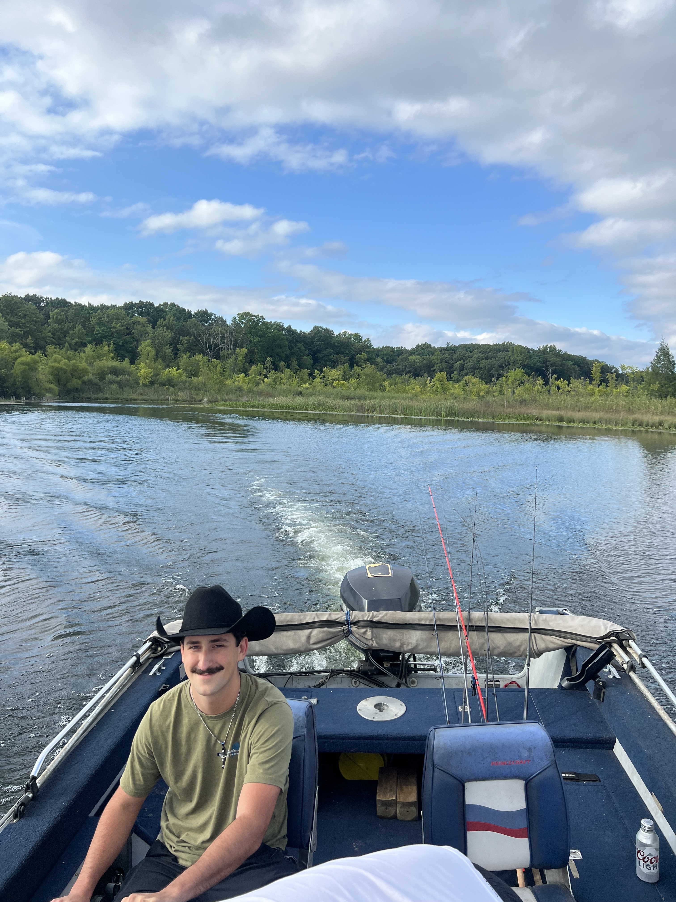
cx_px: 338
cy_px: 451
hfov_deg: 53.1
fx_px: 677
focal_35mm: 26
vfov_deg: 67.3
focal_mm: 5.7
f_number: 1.5
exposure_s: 1/2252
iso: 50
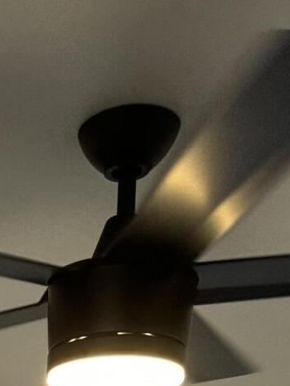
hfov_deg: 13.3
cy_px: 802
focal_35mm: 103
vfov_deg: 15.0
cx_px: -189
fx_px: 1149
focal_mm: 6.86
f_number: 1.78
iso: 200
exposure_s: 1/120
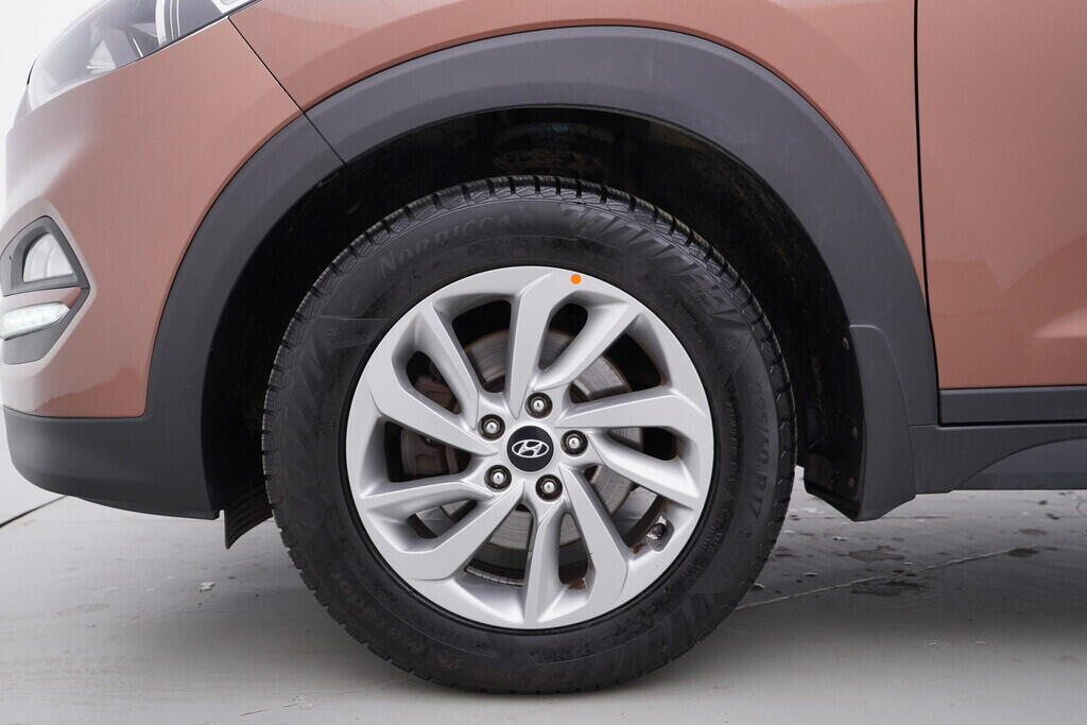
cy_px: 362
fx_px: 1087
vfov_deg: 36.9
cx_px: 544
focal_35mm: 36
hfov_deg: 53.1
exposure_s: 1/60
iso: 125
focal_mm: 24
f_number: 3.5
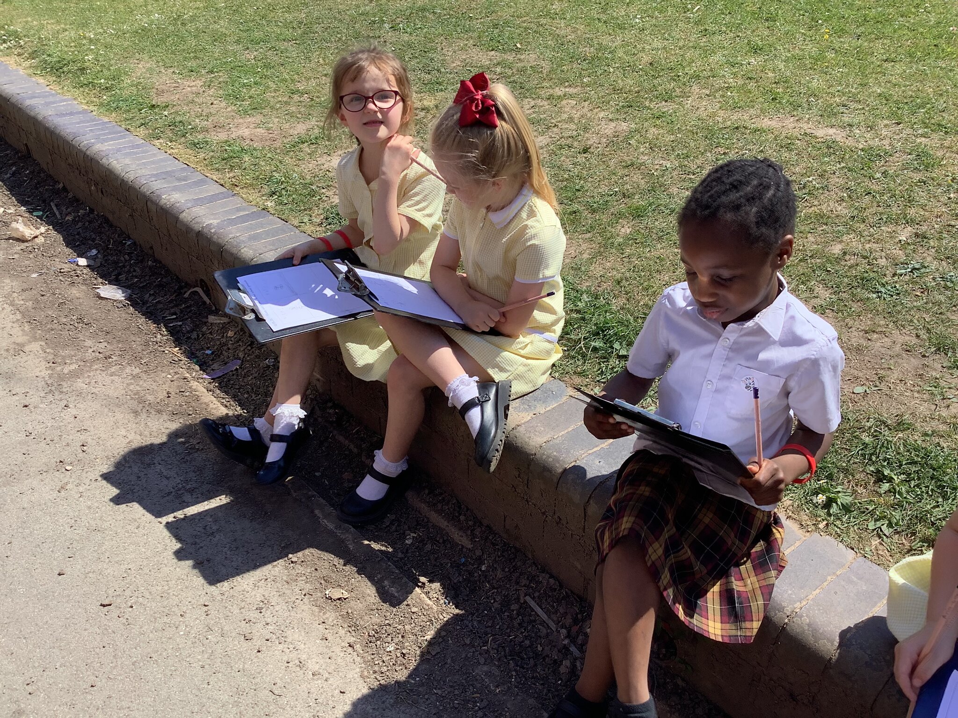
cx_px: 479
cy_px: 359
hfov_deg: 58.4
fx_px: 858
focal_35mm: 31
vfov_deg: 45.4
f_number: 2.4
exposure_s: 1/799
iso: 25
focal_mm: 3.3
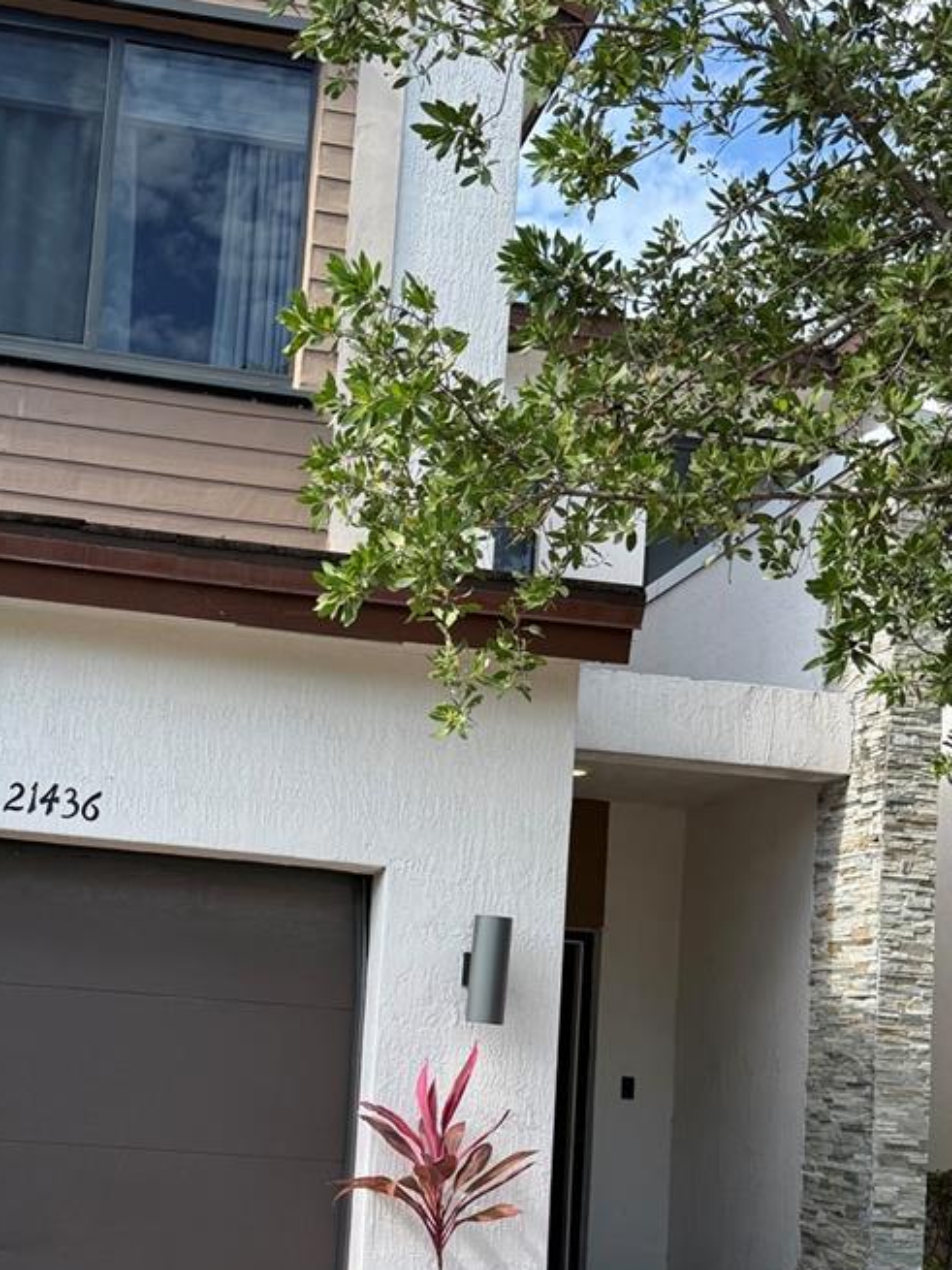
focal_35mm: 44
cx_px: 242
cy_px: 874
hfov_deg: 32.3
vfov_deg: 42.2
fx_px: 1614
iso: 100
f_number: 1.78
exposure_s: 1/2232
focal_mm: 6.76
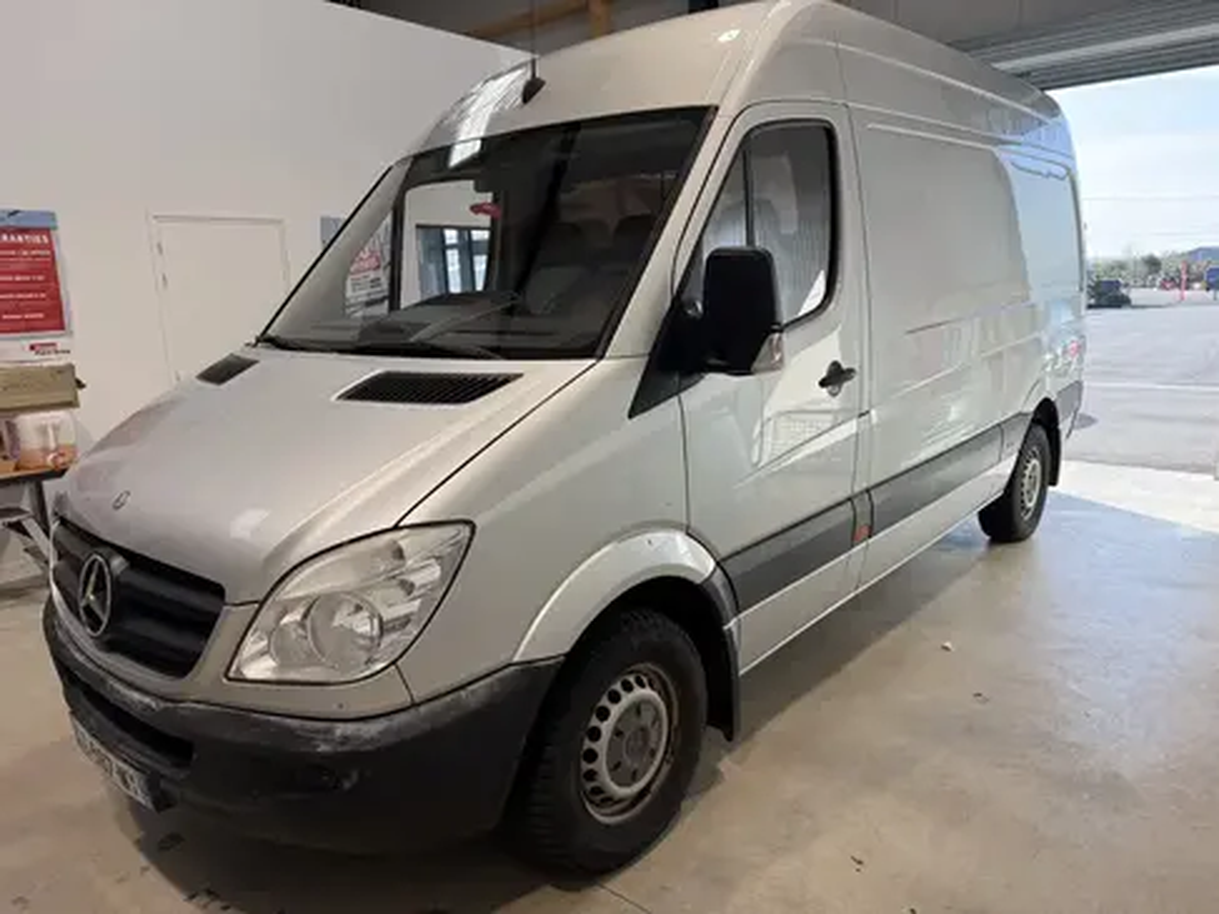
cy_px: 457
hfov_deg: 71.6
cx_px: 610
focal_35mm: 24
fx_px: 845
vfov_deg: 56.8
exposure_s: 1/379
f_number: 1.78
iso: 80
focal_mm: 6.76
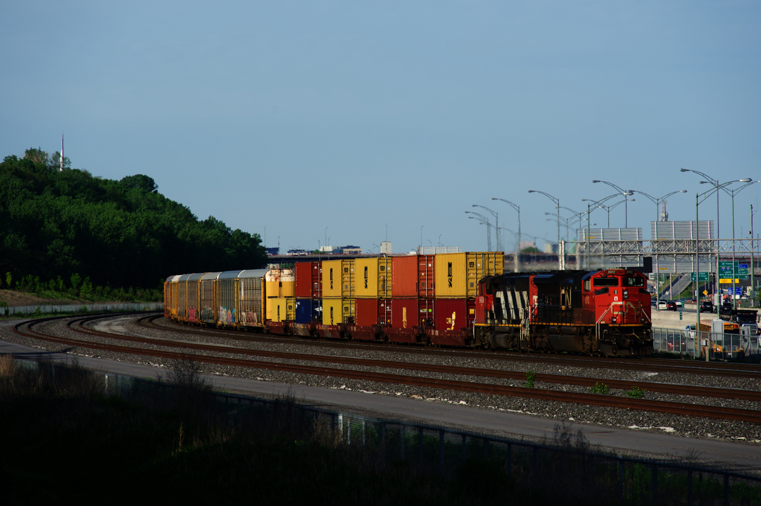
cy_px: 253
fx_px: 4225
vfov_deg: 6.9
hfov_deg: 10.3
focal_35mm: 200
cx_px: 380
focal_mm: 200
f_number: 8
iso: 320
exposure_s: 1/640
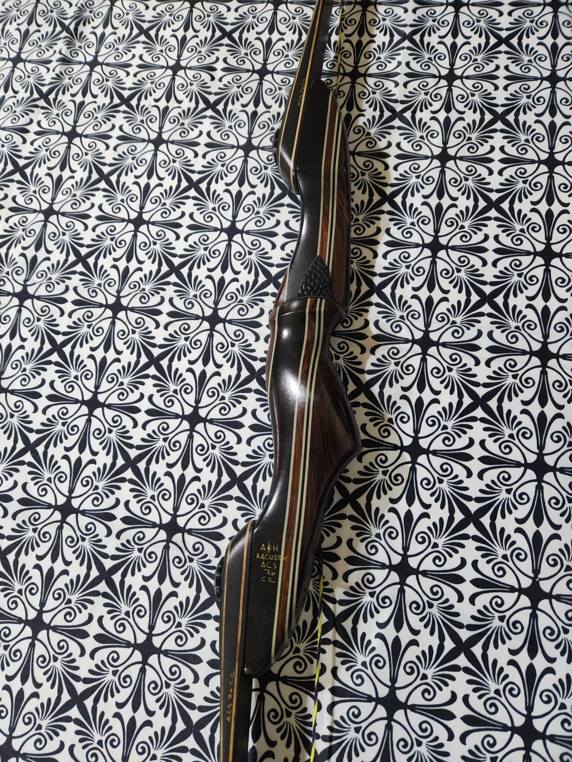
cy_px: 381
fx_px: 507
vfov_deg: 73.9
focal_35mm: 23
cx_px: 286
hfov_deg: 58.9
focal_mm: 5.4
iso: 1000
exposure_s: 1/120
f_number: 1.8
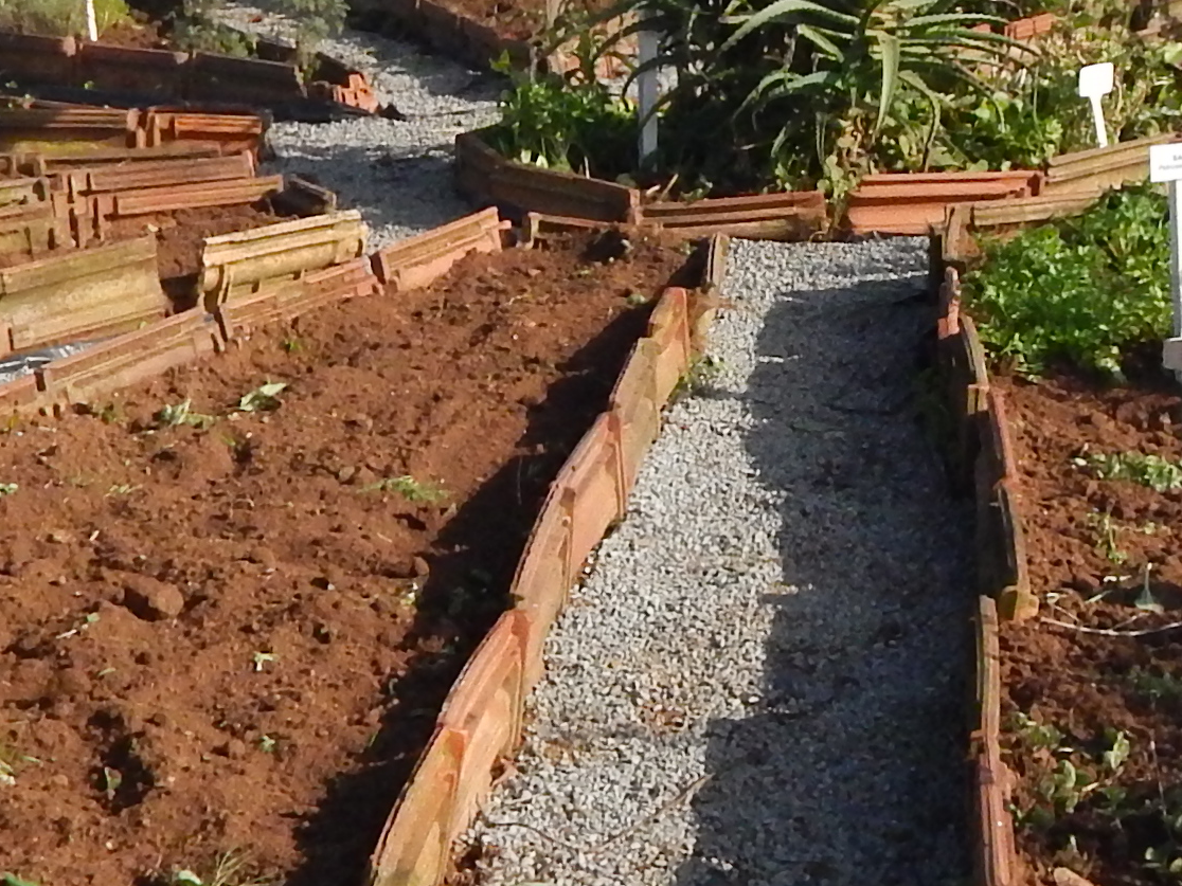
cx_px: 843
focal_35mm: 95
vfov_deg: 15.5
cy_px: 311
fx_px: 3244
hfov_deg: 20.5
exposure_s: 1/800
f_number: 6
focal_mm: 4
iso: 400
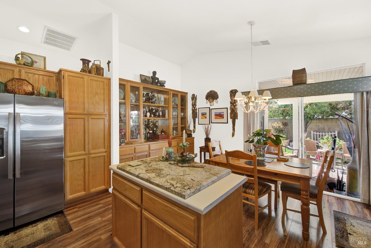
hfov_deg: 104.2
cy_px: 124
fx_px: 144
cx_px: 186
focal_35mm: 14
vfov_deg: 81.3
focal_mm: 14
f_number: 14
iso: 100
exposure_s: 1/6
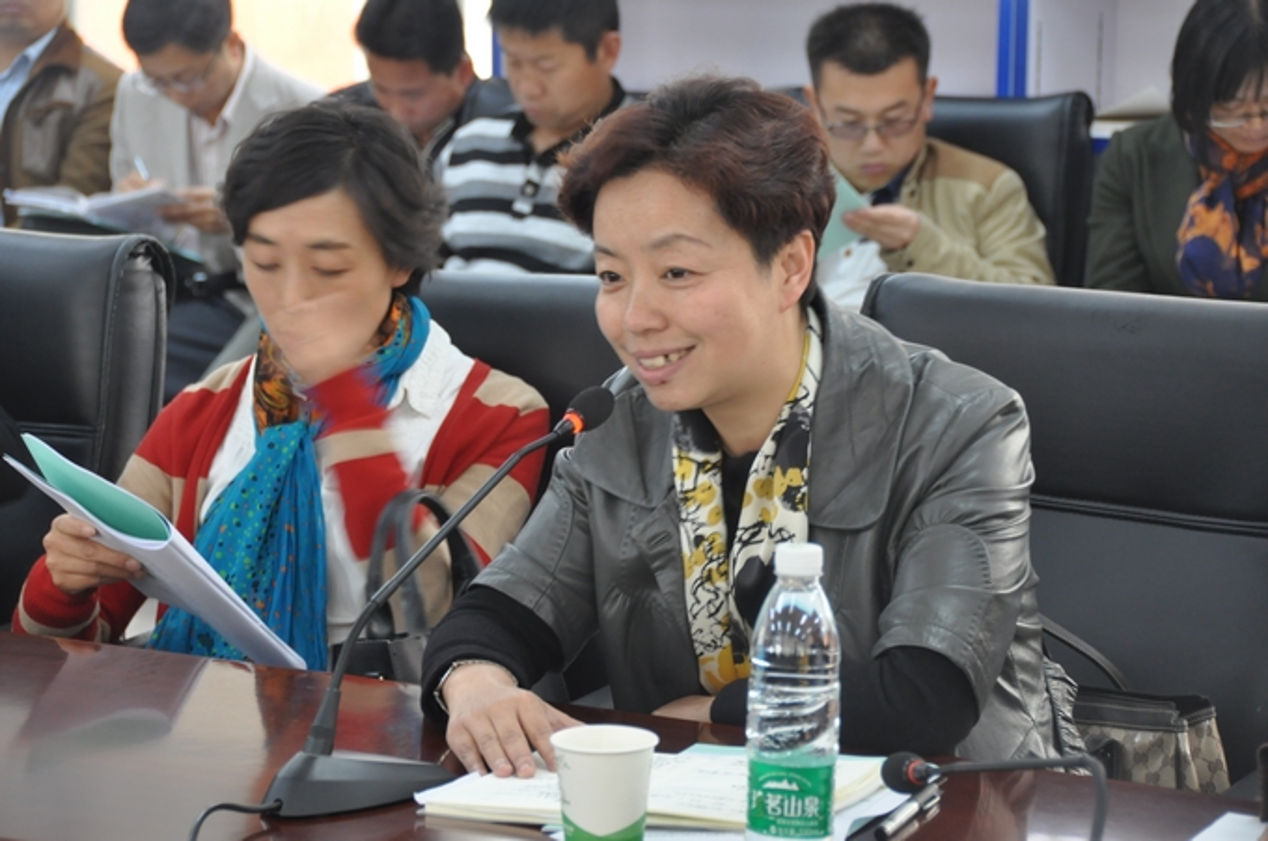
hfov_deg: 16.7
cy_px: 420
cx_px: 634
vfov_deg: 11.1
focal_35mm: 123
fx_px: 4325
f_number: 5
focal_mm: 82
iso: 800
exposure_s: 1/15
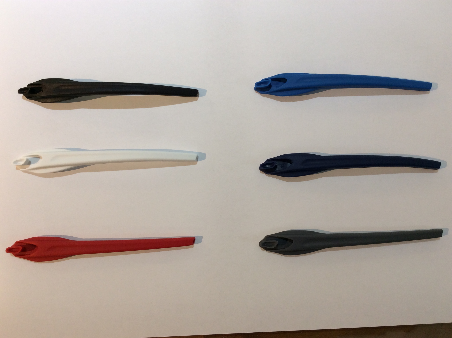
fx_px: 417
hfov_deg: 56.9
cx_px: 226
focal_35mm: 32
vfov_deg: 44.1
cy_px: 169
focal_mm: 3.3
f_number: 2.4
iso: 32
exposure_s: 1/25
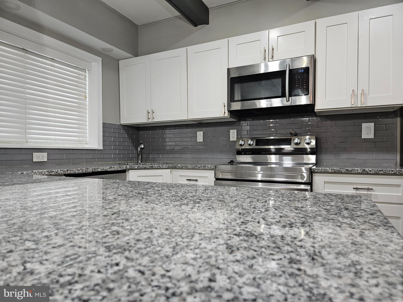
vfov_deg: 58.9
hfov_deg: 73.9
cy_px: 151
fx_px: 268
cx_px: 202
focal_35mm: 23
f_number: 1.8
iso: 200
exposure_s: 1/120
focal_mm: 5.4
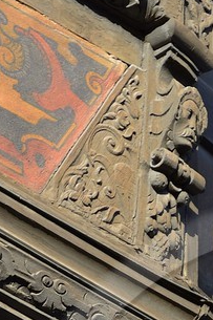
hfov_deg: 2.4
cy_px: 521
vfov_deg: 3.6
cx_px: 320
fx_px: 5126
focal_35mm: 577
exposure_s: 1/250
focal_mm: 110
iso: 200
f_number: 4.5
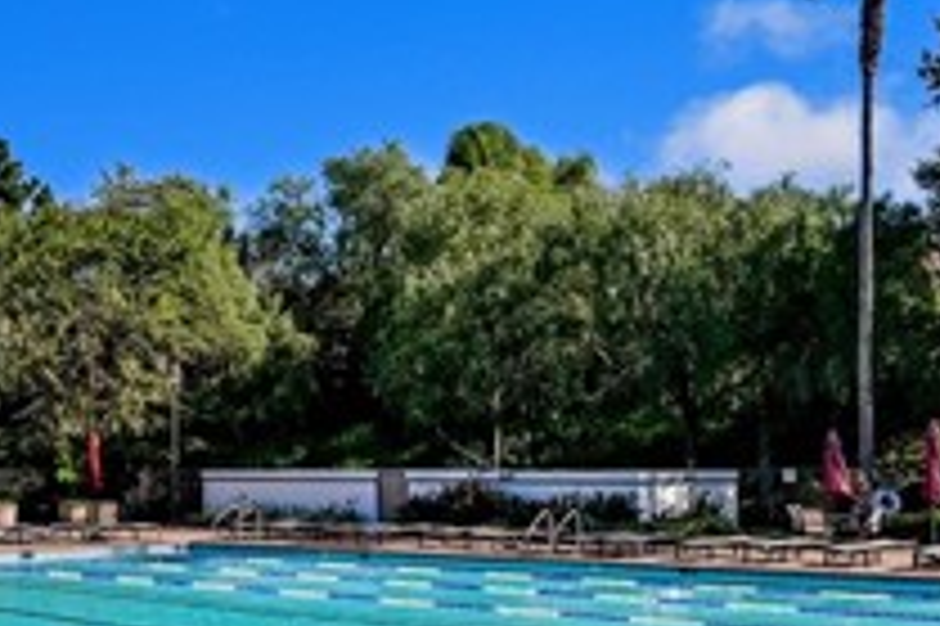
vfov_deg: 24.2
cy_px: 502
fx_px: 1435
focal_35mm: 55
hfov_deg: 36.0
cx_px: 337
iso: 400
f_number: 8
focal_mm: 18
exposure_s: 1/6400
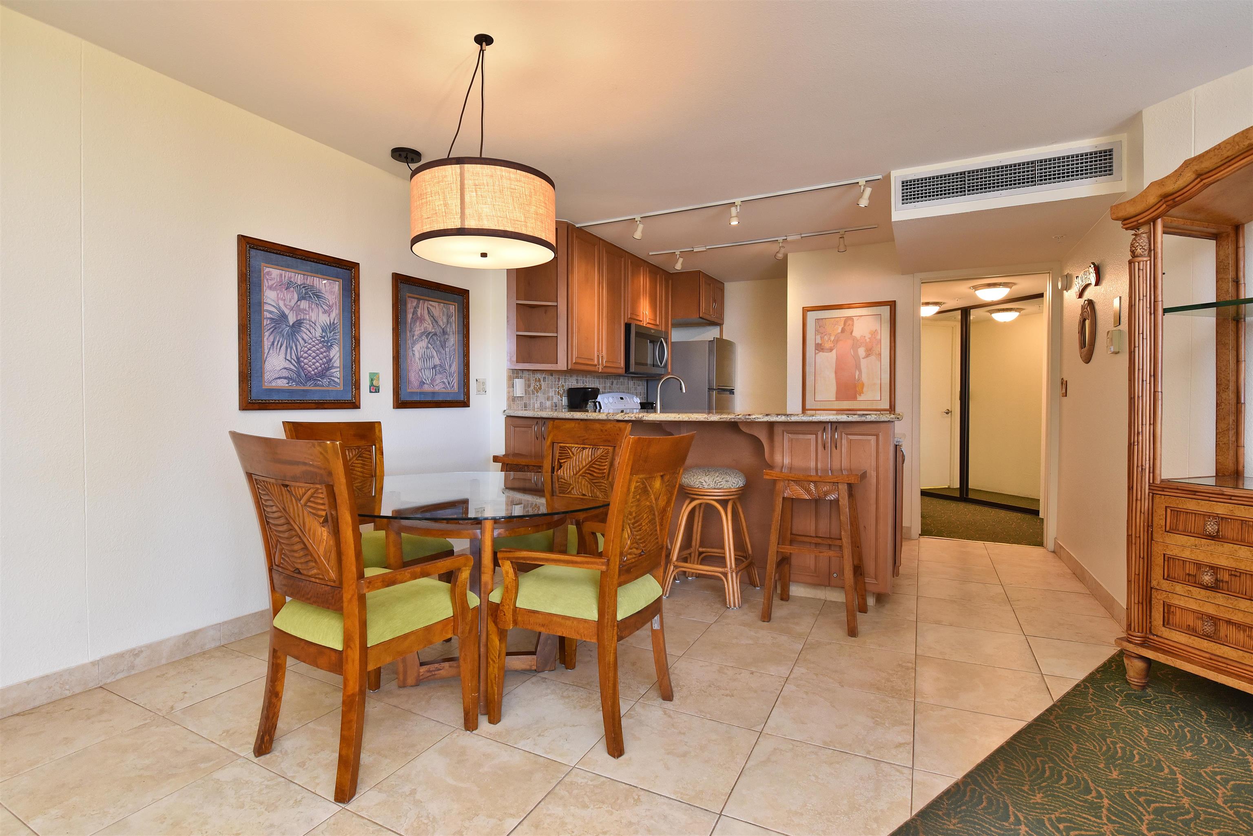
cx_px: 626
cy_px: 418
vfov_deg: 70.5
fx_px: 592
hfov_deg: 93.3
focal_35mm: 17
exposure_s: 1/60
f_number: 16
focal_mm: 17
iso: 2800
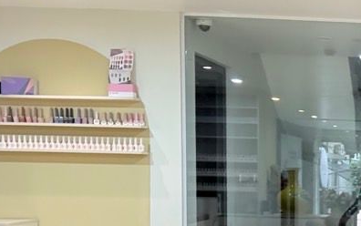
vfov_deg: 20.2
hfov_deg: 27.6
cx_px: 456
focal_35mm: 63
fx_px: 620
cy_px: 211
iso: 200
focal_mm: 2.69
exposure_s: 1/33
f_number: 1.9
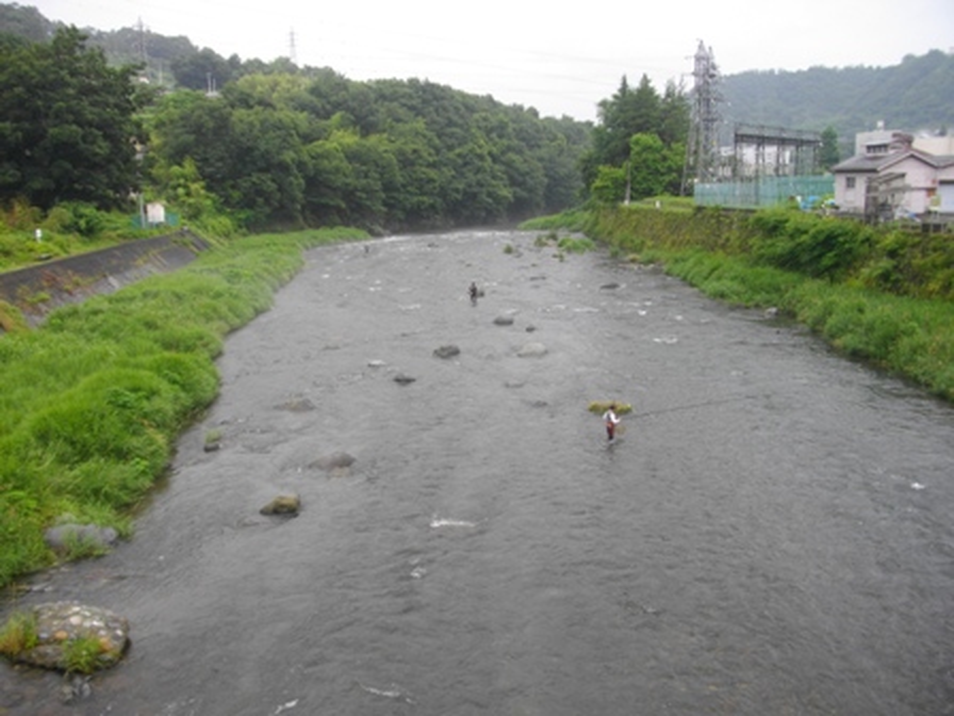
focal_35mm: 32
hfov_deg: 56.8
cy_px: 358
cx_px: 477
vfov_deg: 44.2
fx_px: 882
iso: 100
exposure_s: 1/200
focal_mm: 5.7
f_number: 2.9
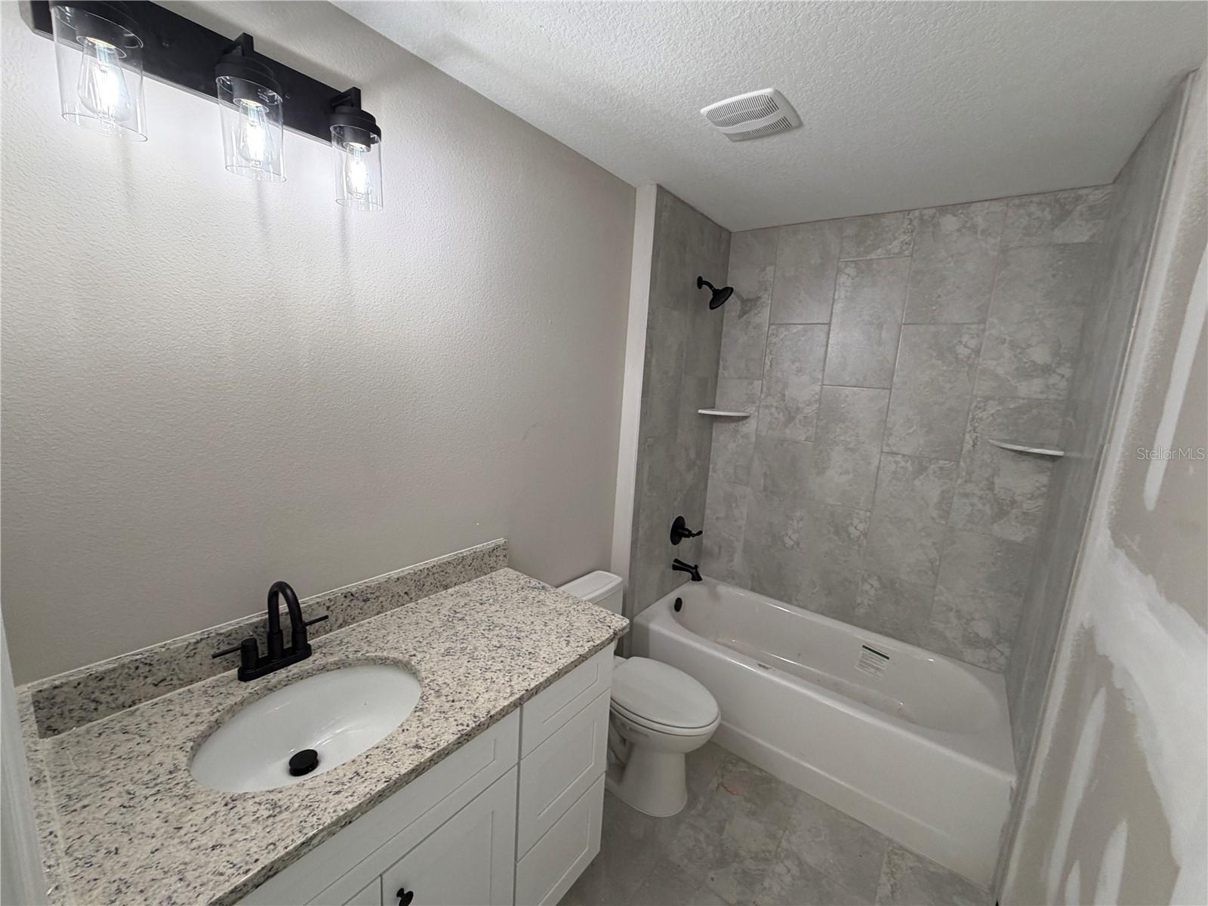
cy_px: 453
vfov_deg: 85.7
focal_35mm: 14
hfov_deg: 102.1
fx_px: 489
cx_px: 604
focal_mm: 2.22
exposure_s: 1/120
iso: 200
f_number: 2.2
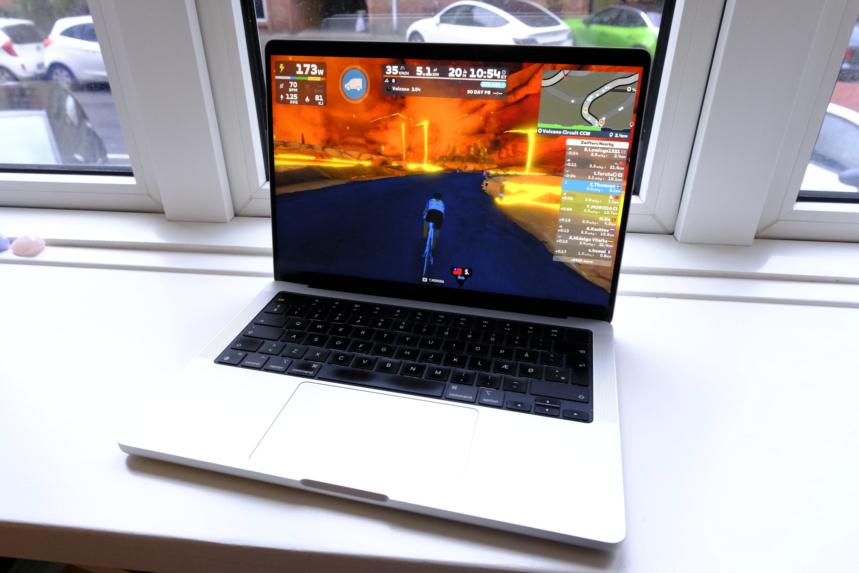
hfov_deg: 73.7
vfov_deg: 53.1
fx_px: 573
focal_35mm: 24
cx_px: 430
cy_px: 286
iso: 2500
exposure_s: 1/100
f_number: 5.6
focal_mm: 16
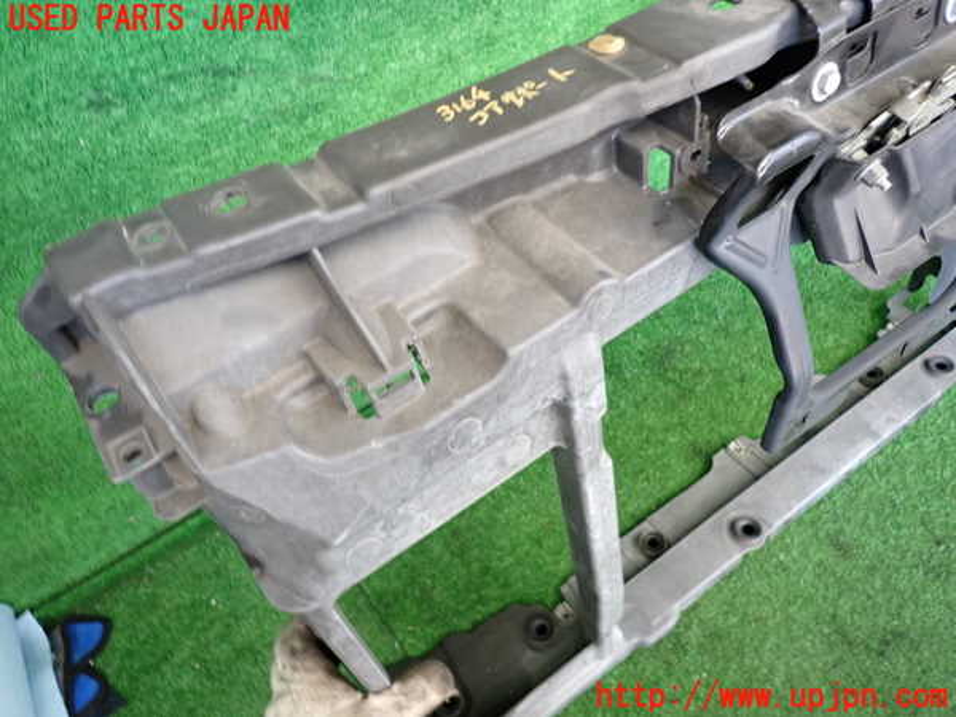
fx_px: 690
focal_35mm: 25
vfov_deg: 54.9
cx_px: 478
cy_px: 358
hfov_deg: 69.4
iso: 320
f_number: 2
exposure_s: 1/30
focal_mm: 4.5
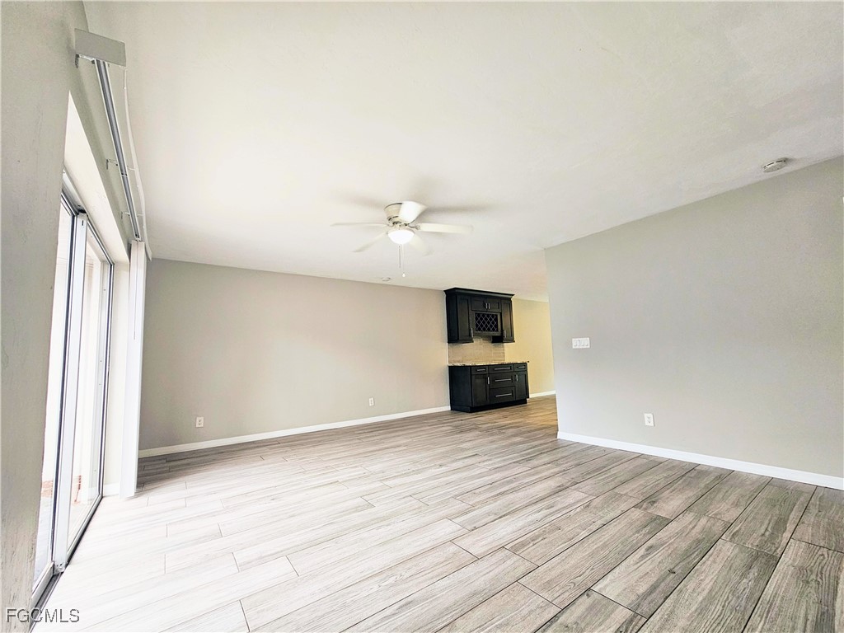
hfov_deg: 106.2
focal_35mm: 13
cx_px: 422
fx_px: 317
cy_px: 316
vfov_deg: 89.9
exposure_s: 1/60
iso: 160
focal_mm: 2.2
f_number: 2.2
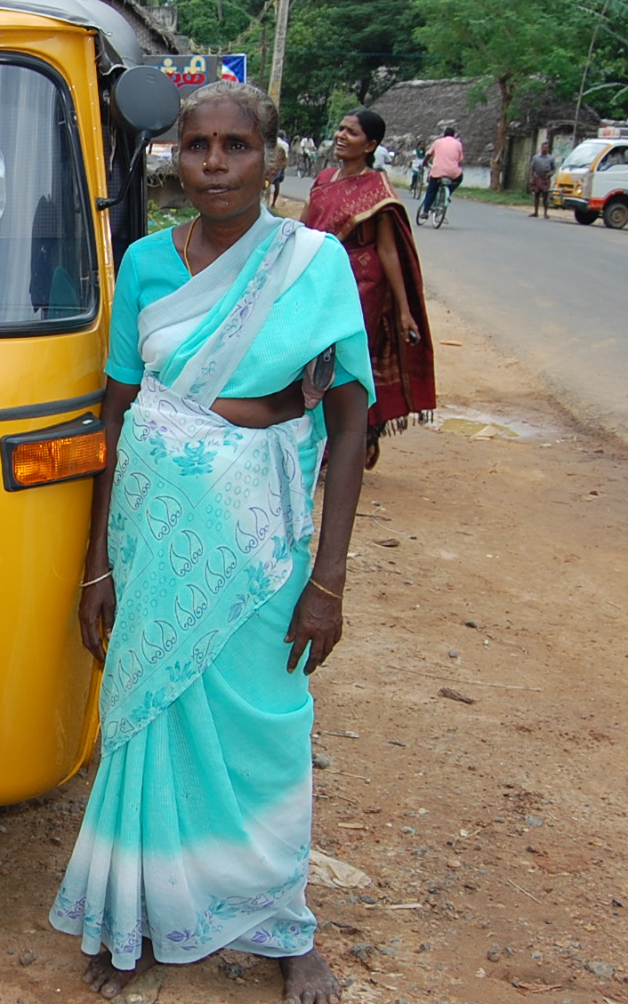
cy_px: 470
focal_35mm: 61
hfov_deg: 19.6
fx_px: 1670
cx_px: -189
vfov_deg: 33.5
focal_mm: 20
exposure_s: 1/250
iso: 200
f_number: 8
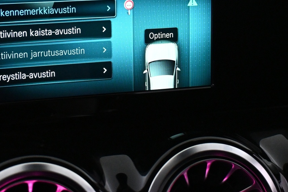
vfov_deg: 18.1
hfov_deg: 27.2
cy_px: 10
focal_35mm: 74
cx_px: 100
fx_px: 592
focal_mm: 26
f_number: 4.5
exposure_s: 1/125
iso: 4000
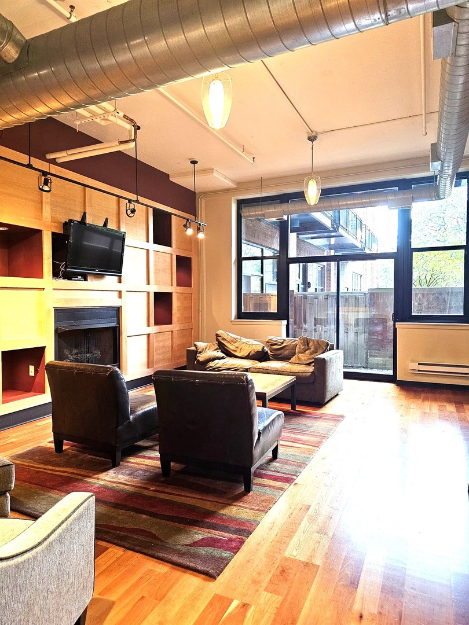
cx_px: 234
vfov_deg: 73.9
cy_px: 312
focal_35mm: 23
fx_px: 415
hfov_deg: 58.9
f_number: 1.7
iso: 320
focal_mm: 6.3
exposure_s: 1/120
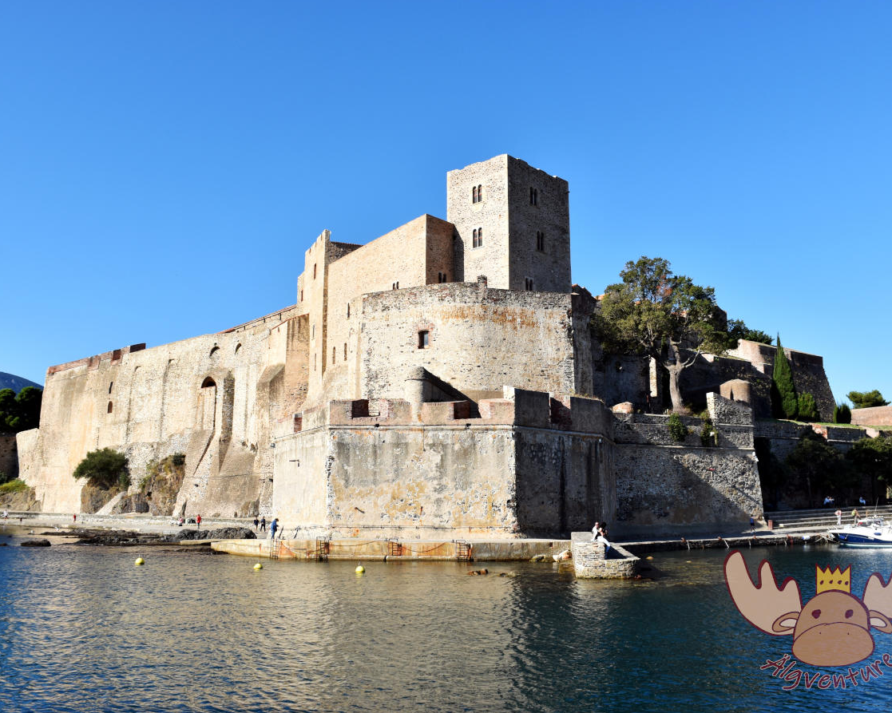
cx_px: 453
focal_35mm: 31
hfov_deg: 57.2
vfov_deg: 47.1
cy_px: 353
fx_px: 818
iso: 200
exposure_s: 1/400
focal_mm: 18
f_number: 10
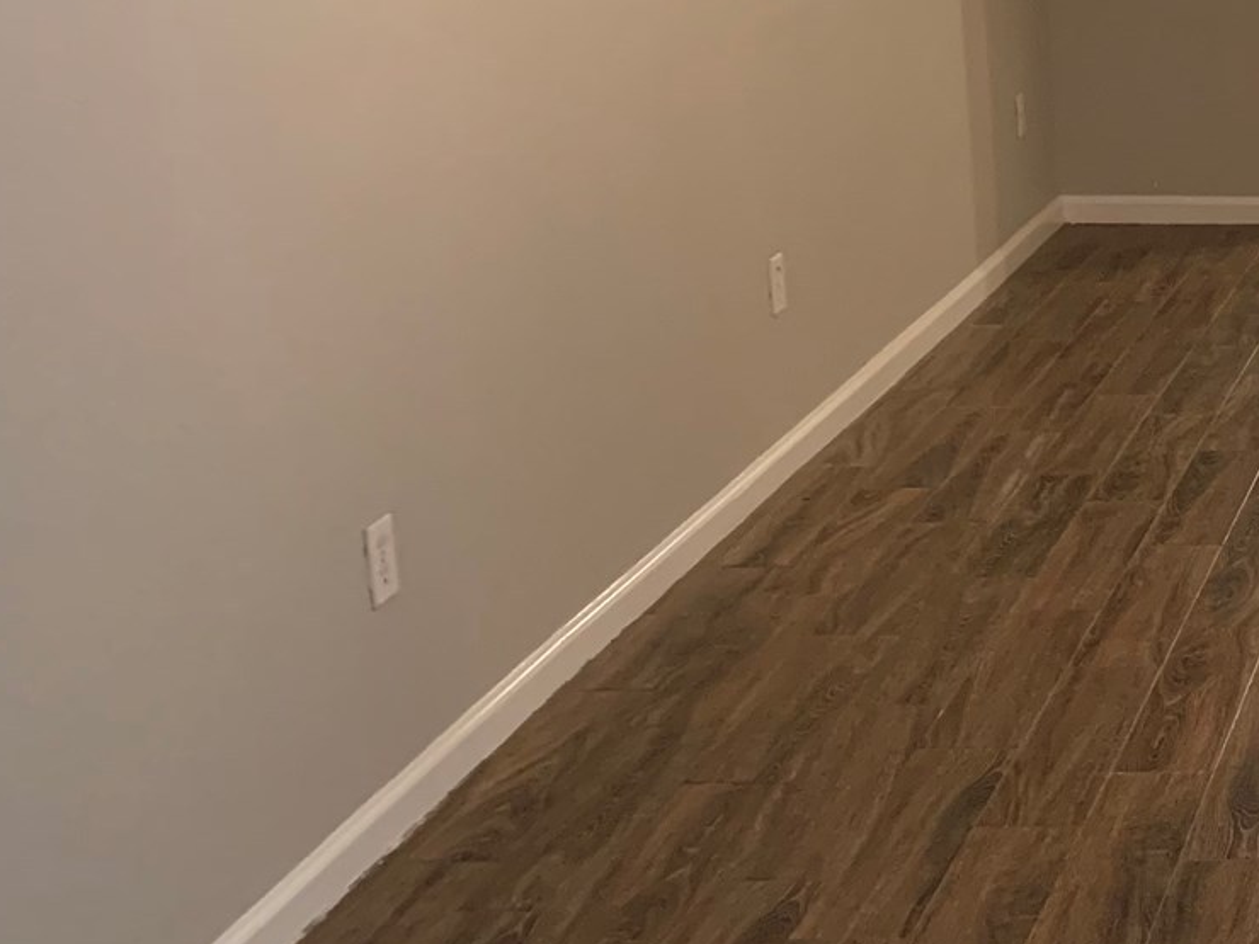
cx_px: 1695
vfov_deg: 20.3
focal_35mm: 72
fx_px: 2619
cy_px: 286
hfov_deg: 23.5
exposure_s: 1/40
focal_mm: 4.25
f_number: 1.8
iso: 400
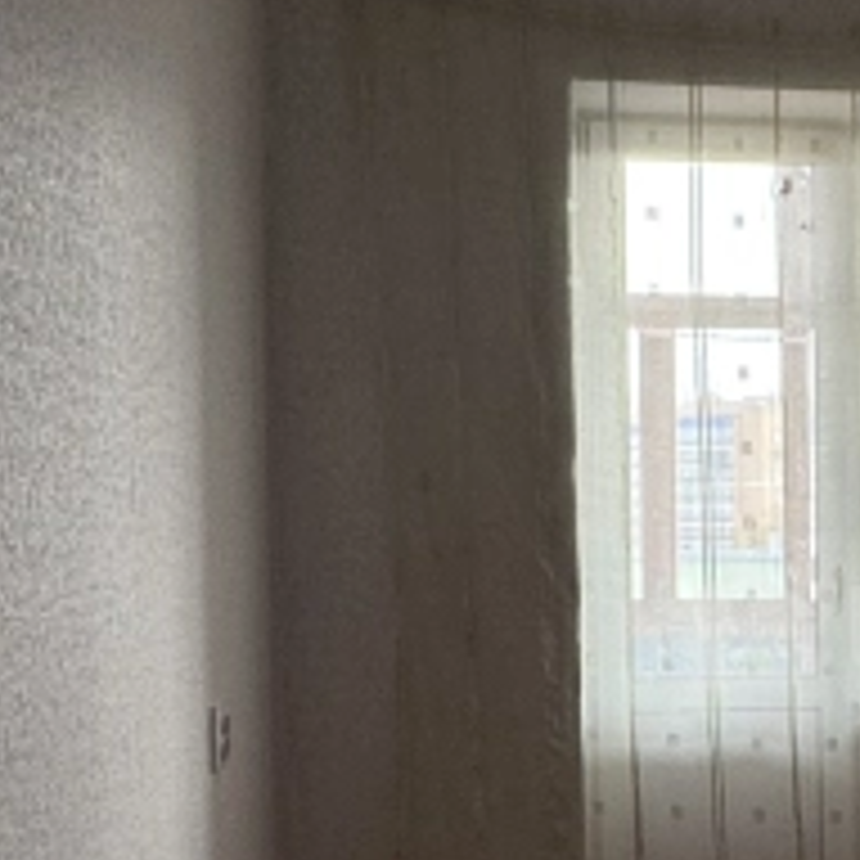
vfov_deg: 24.5
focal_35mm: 70
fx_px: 1968
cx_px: 1009
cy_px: 617
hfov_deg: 22.8
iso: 100
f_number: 2.2
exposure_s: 1/100
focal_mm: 2.22
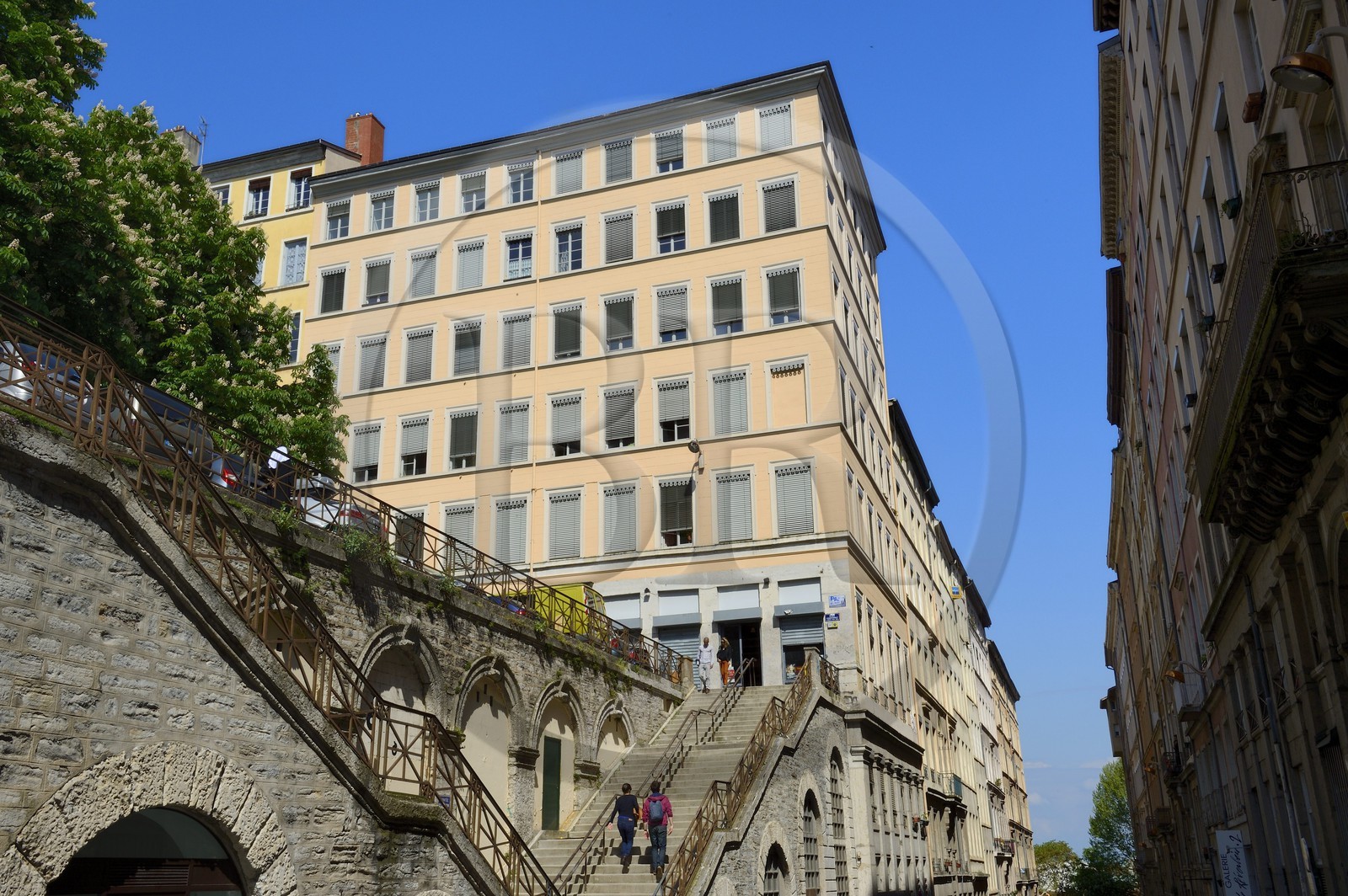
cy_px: 448
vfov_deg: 38.8
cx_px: 674
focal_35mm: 34
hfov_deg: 55.8
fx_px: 1272
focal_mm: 34
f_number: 18
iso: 200
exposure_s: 1/250
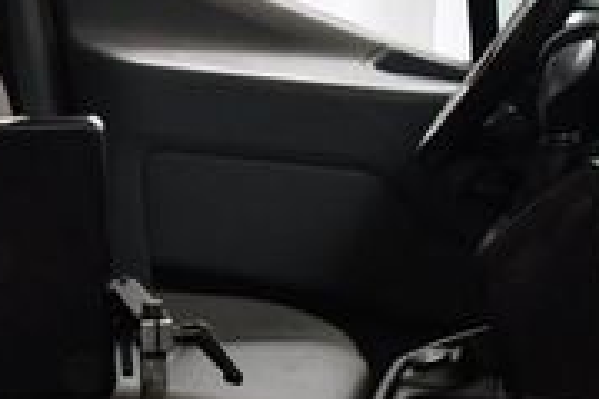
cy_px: 143
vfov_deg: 10.7
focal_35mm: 128
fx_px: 2130
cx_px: -369
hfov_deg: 14.6
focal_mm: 18
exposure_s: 1/125
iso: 1400
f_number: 3.5
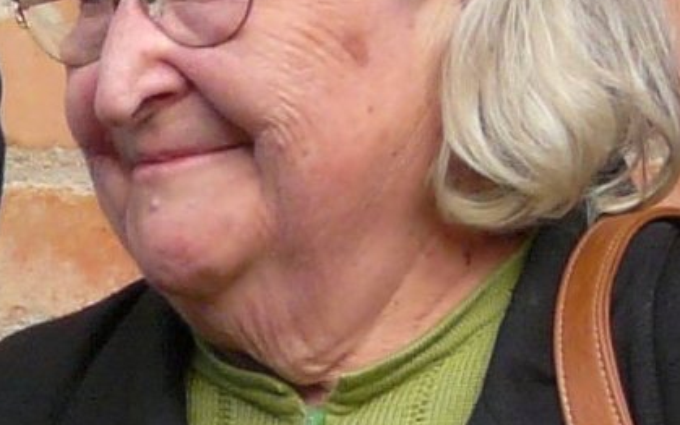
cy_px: 86
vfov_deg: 14.6
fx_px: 1650
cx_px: 339
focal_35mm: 89
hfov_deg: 23.3
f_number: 4
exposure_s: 1/200
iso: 125
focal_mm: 10.2
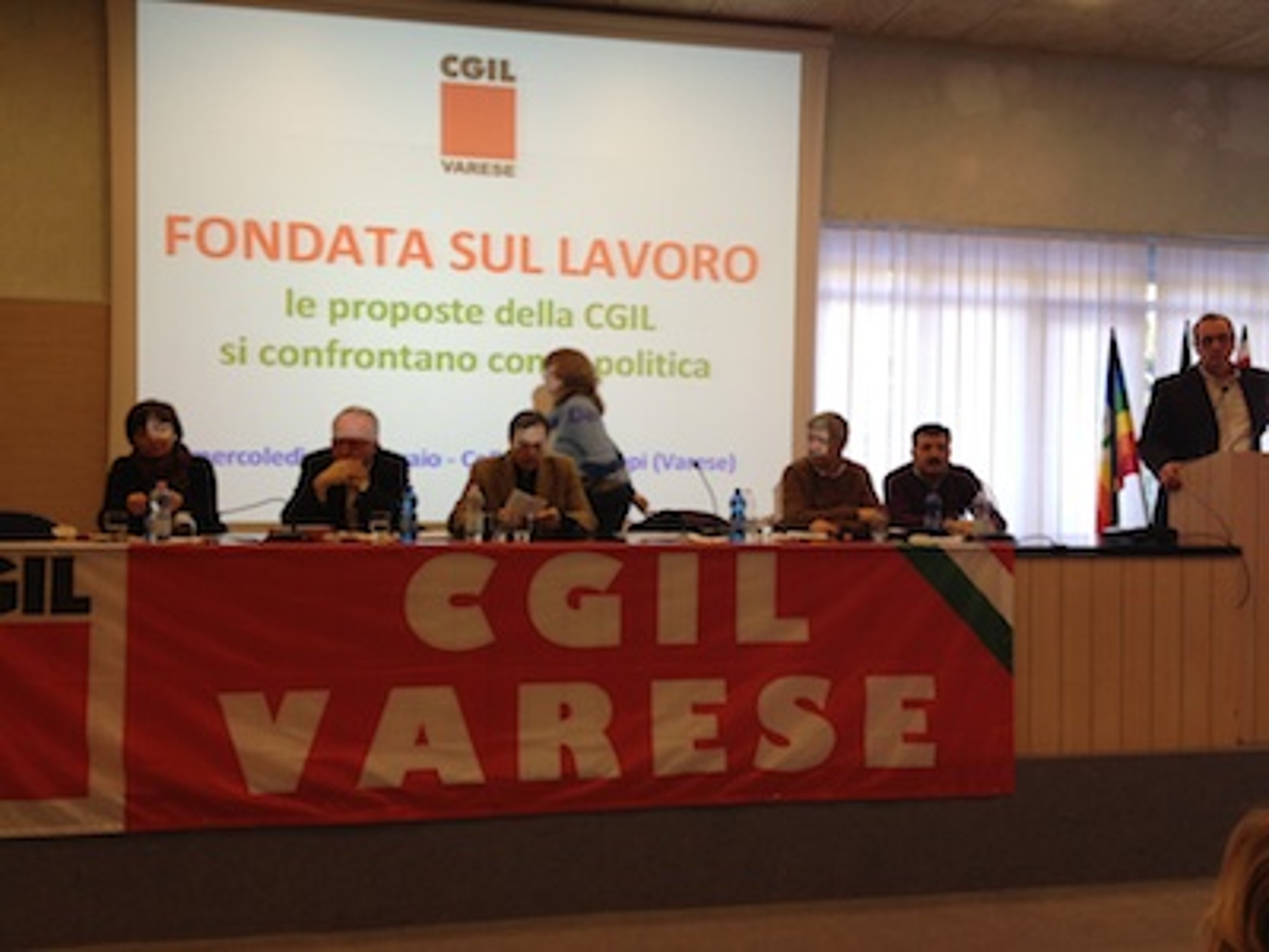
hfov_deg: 52.6
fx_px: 1283
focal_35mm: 35
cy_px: 476
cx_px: 634
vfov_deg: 40.7
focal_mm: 4.28
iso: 64
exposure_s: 1/30
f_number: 2.4
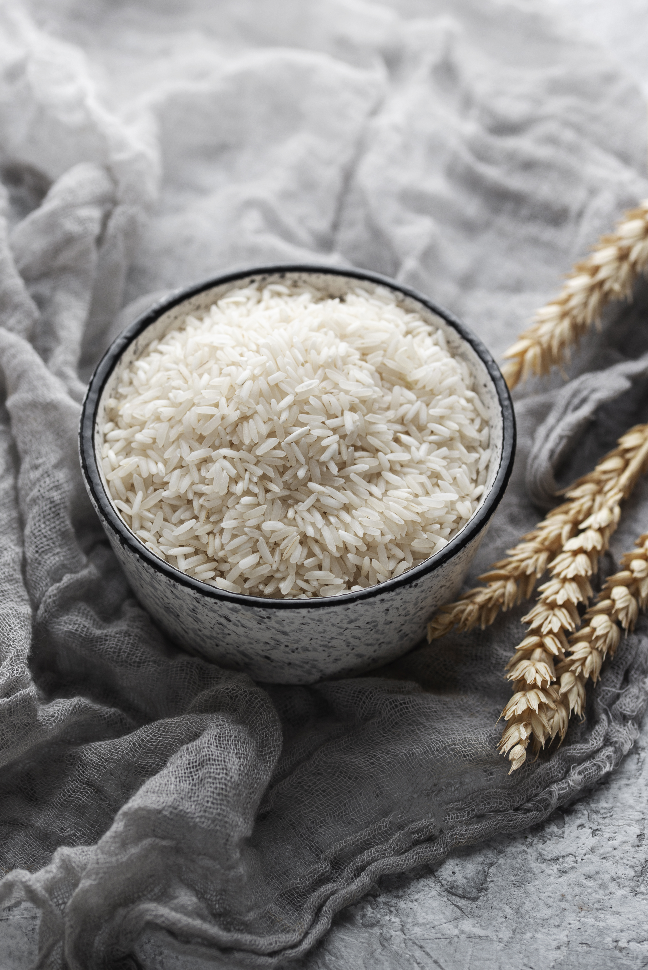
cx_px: 324
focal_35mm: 105
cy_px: 485
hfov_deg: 13.1
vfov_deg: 19.4
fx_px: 2832
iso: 100
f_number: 8
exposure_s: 1/80
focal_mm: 105
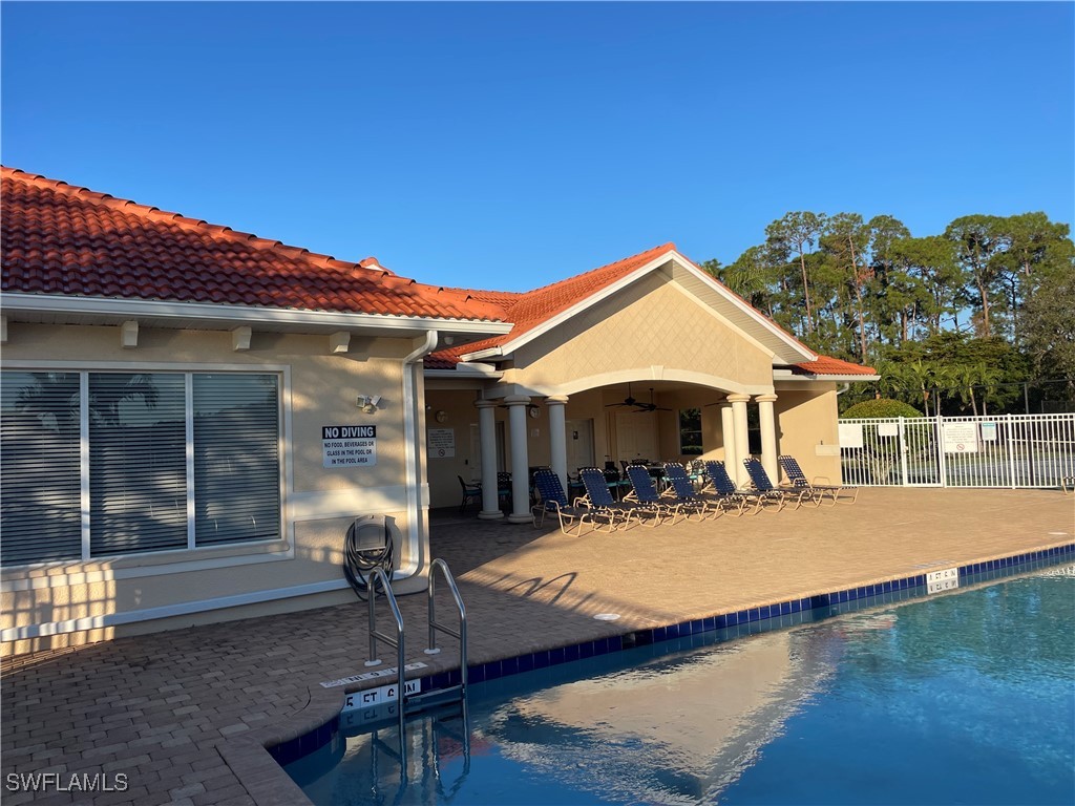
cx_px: 538
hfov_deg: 67.3
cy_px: 403
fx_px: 807
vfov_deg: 53.1
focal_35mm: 26
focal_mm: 4.2
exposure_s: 1/2618
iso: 32
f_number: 1.6
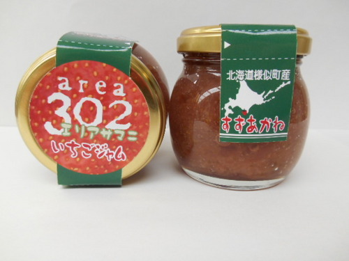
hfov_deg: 67.3
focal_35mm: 26
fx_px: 262
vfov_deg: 53.1
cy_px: 130
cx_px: 174
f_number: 3.4
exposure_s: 1/30
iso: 180
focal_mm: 4.7
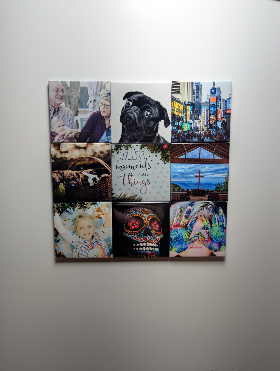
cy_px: 186
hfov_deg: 56.9
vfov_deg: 71.5
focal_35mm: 24
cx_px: 140
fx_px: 258
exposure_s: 1/260
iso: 40
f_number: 1.85
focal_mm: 6.81
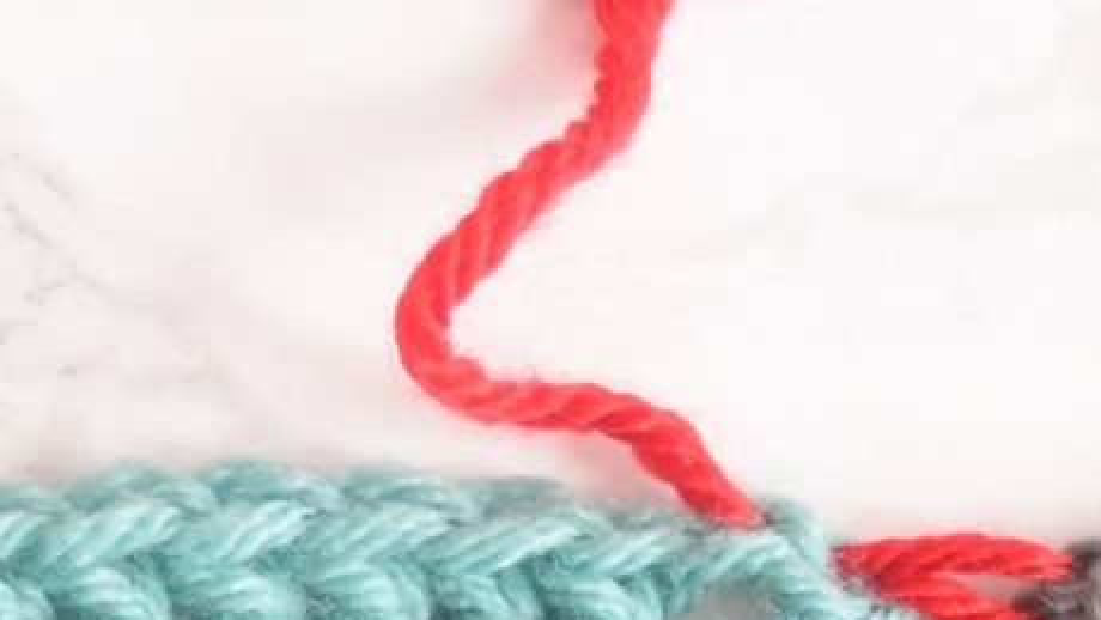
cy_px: 588
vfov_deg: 14.2
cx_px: 843
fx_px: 2453
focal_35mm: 84
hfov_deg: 25.0
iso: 400
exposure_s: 1/60
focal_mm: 24
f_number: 4.5
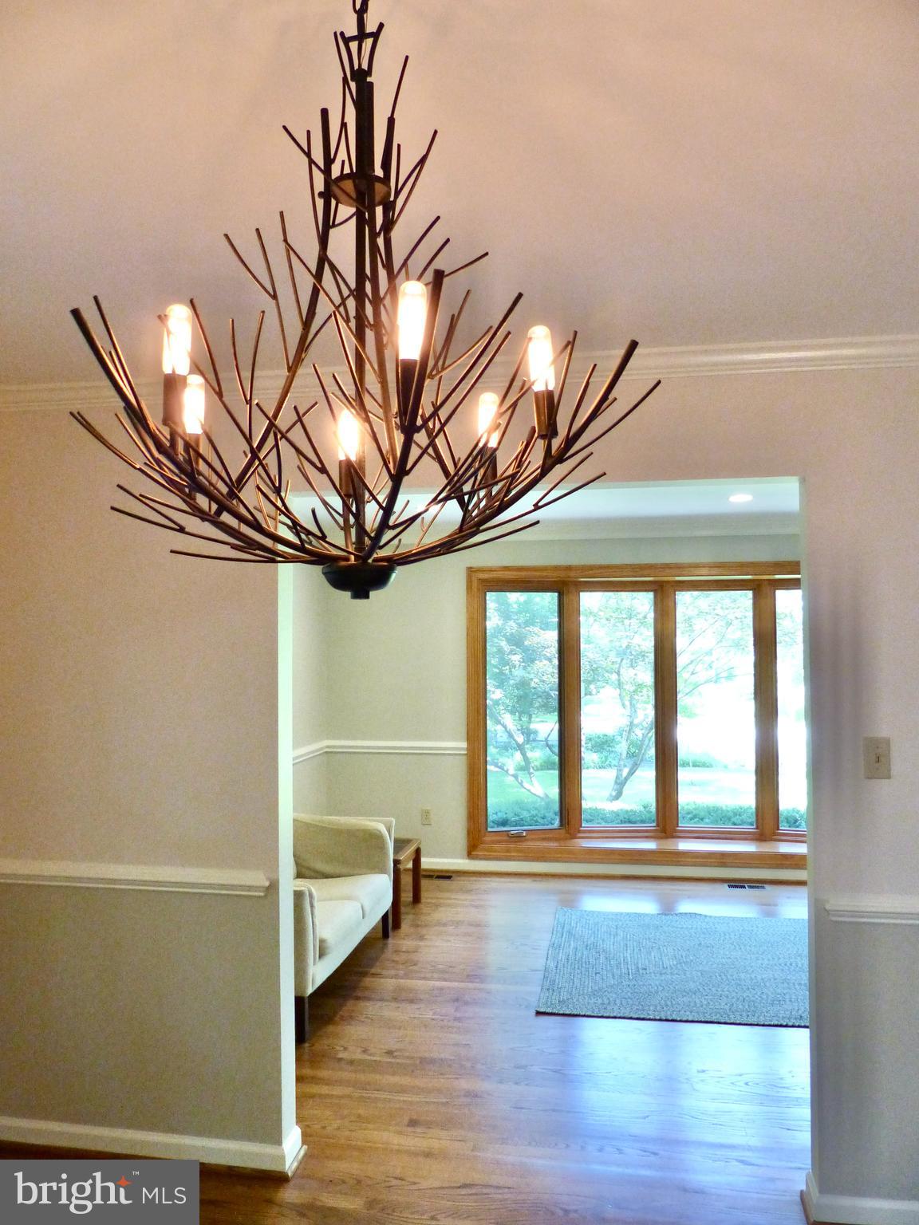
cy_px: 612
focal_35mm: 25
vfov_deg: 69.4
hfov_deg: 54.9
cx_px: 460
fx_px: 885
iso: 400
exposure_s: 1/60
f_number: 2.8
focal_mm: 4.5
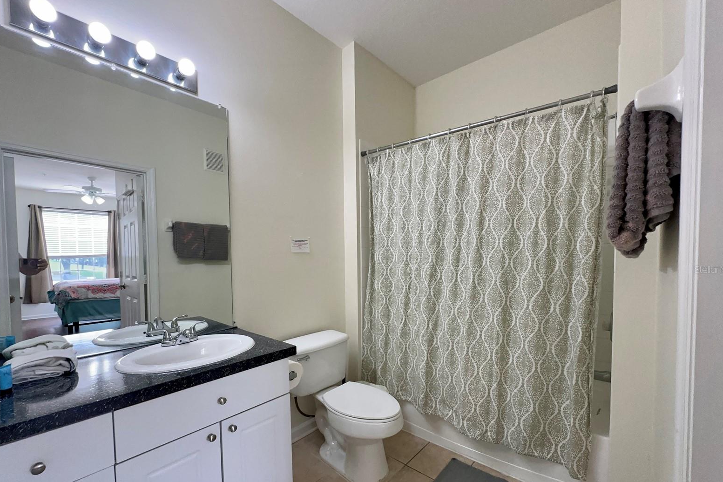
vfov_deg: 77.0
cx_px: 366
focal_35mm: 15
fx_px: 301
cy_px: 269
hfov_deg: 100.4
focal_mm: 2.22
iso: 160
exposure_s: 1/120
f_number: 2.2
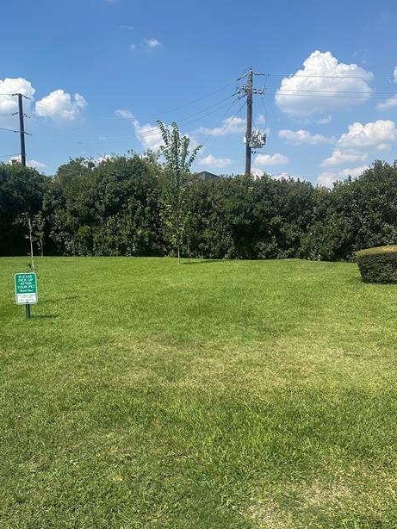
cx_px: 163
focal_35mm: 30
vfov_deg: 59.9
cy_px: 278
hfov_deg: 46.6
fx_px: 458
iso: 80
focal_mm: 6.86
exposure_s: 1/5000
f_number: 1.78
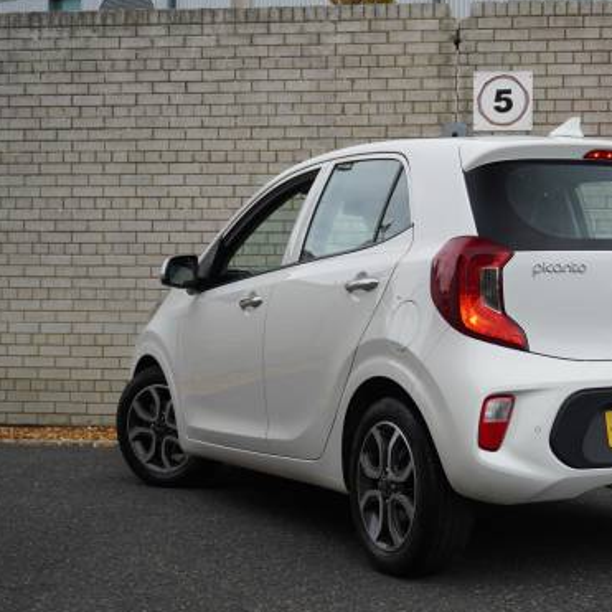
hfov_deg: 25.8
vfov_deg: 26.1
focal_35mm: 66
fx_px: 1320
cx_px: 465
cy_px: 315
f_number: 5
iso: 125
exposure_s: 1/160
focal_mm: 30
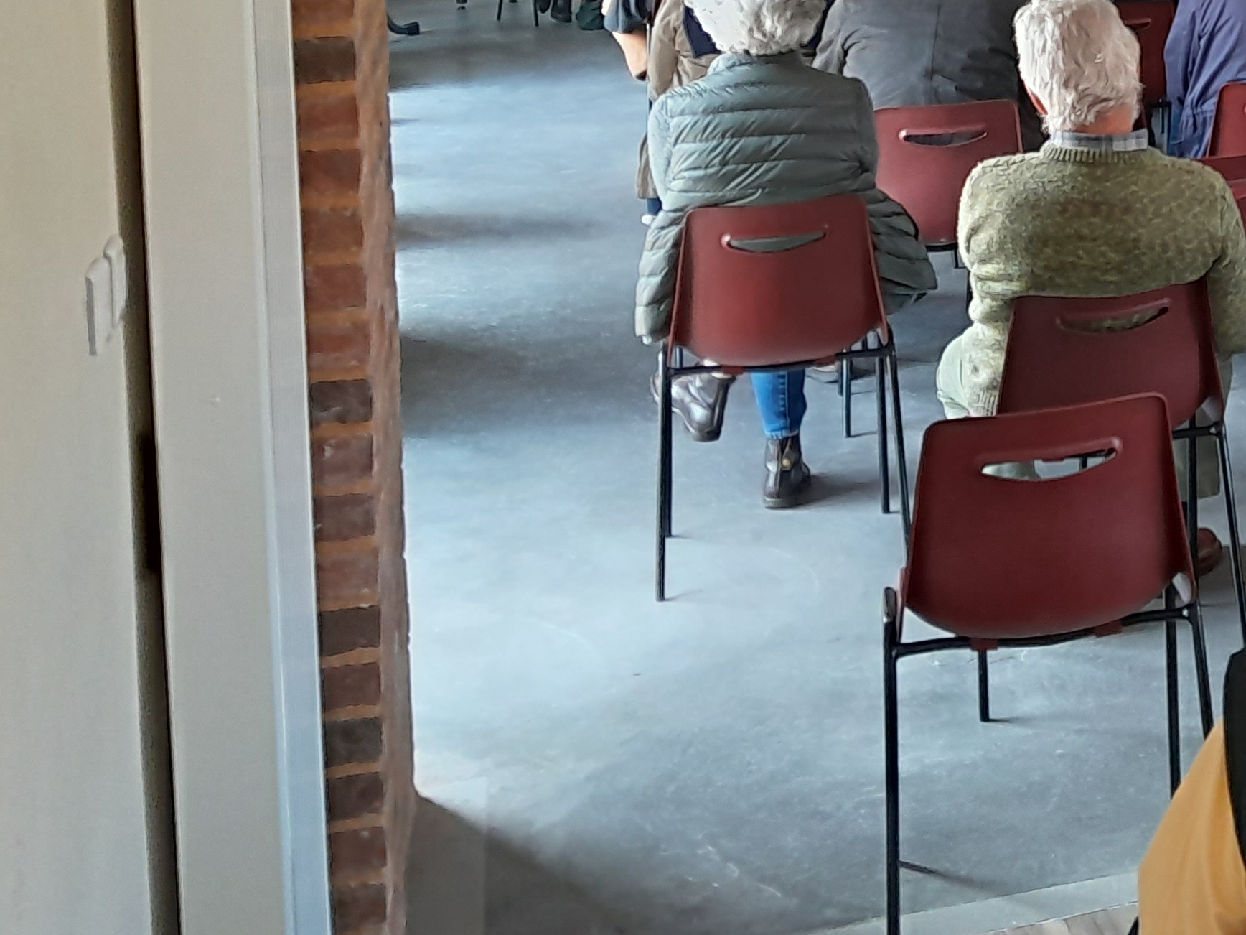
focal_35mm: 69
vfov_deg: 20.0
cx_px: 1570
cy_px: -189
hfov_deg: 24.9
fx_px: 2484
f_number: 1.8
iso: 80
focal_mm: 4
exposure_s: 1/60
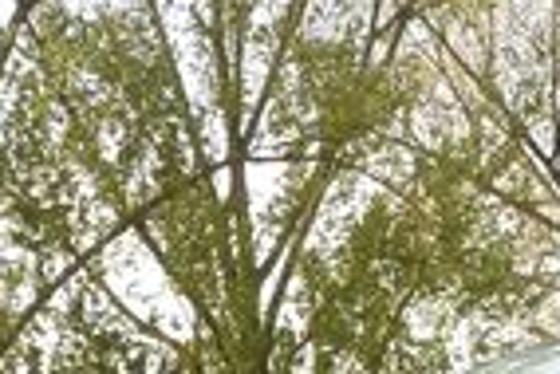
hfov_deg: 10.5
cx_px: 528
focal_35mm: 195
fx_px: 3036
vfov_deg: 6.3
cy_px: 1246
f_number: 7.1
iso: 160
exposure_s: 1/250
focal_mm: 10
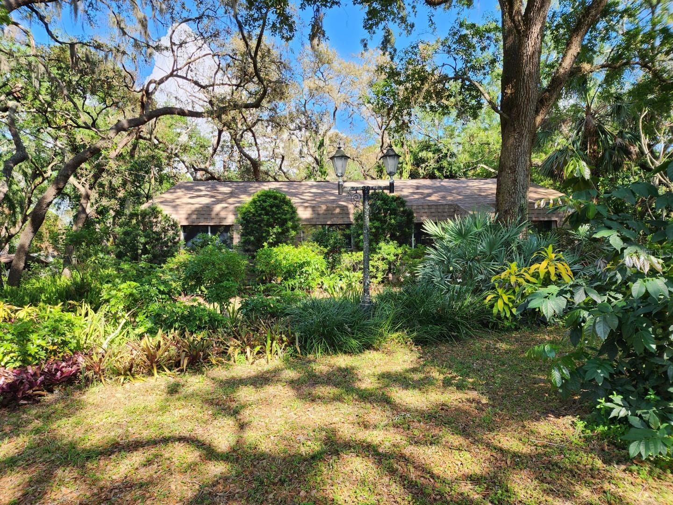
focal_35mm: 23
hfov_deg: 73.9
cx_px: 336
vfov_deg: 58.9
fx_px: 447
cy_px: 252
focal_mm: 6.4
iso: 12
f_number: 1.8
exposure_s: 1/194
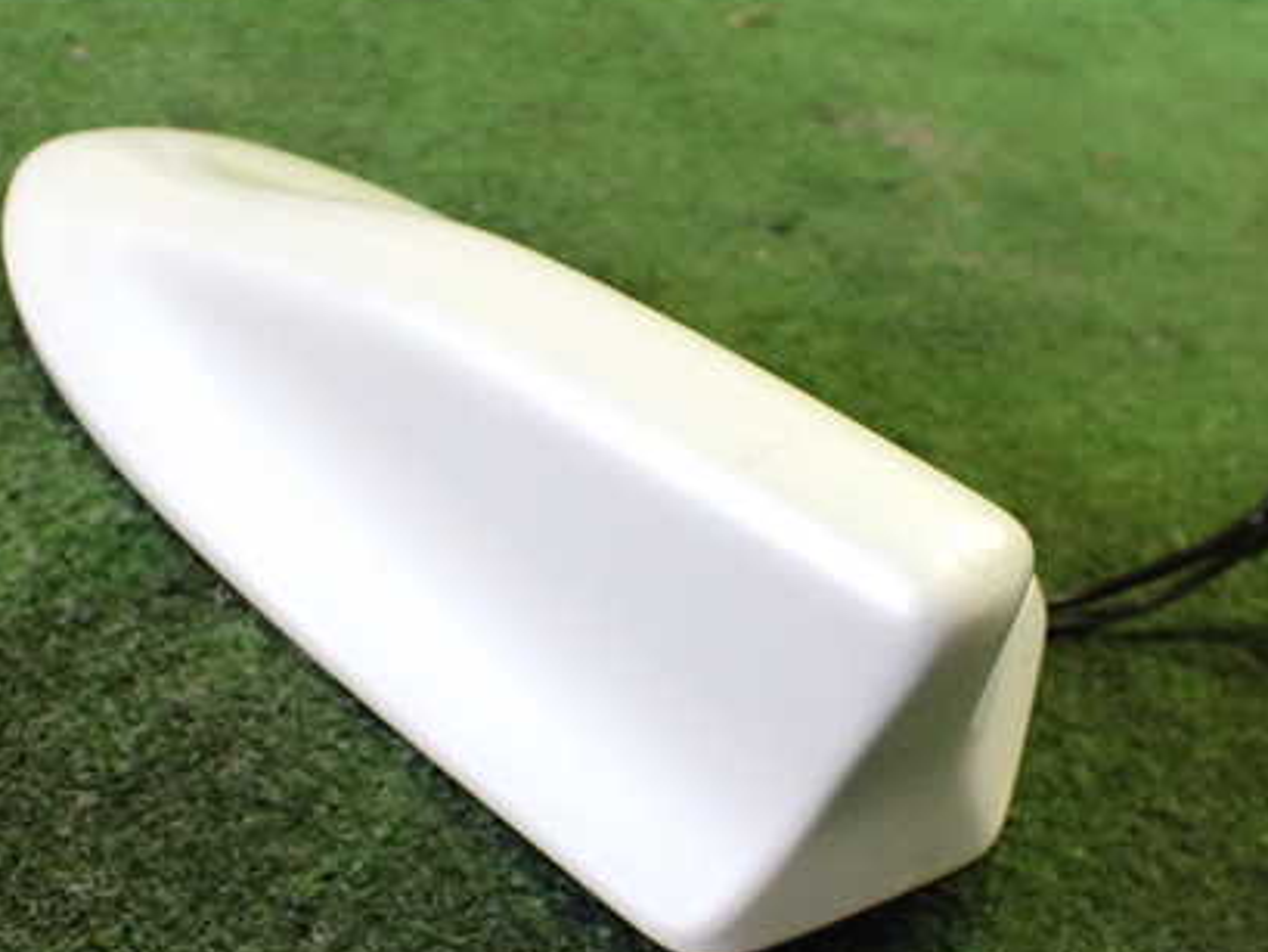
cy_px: 577
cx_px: 673
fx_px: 1612
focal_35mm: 44
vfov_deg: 32.8
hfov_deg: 42.9
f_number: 2.3
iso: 800
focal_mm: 5.4
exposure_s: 1/60
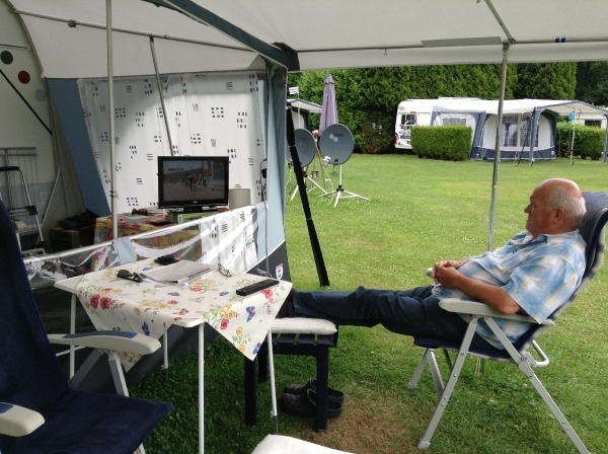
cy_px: 227
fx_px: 579
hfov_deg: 55.4
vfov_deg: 42.8
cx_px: 304
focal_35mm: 33
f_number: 2.4
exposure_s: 1/153
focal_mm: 3.3
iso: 32
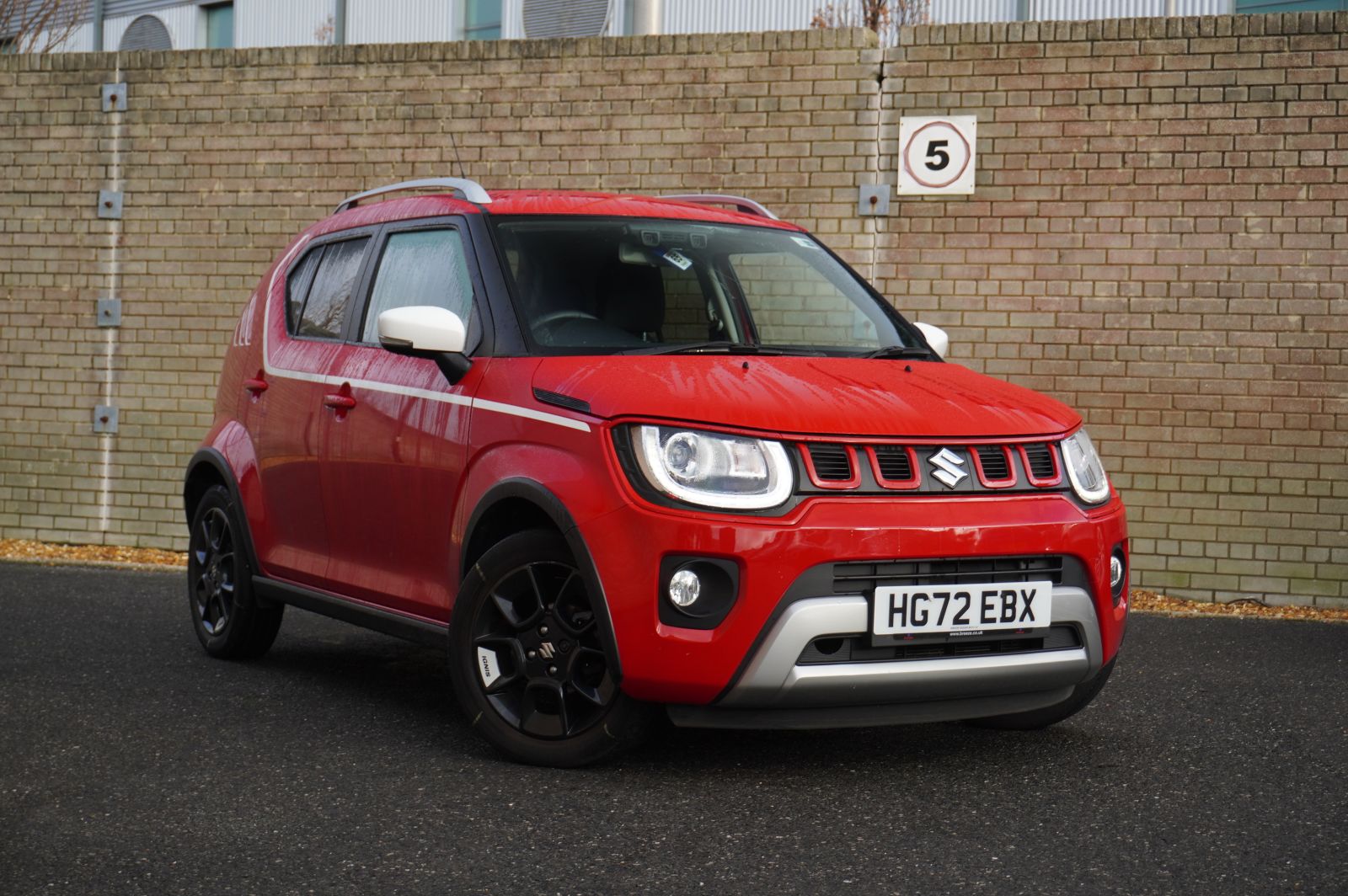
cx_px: 674
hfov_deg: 35.1
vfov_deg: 23.7
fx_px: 2133
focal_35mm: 57
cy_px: 448
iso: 250
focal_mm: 38
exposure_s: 1/160
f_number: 5.6
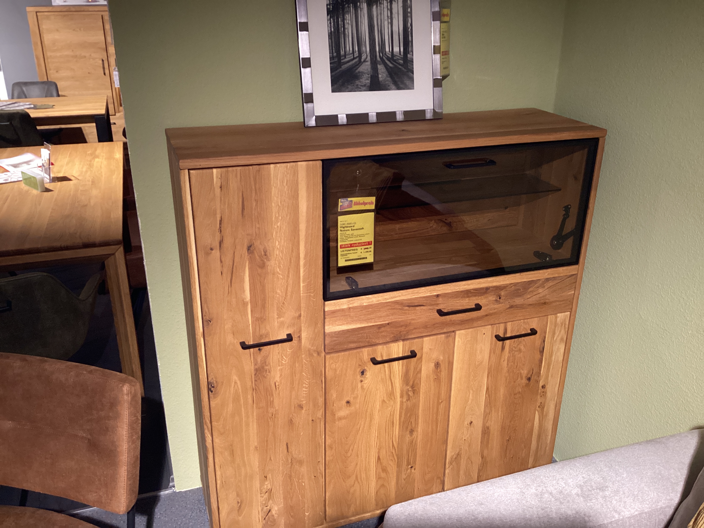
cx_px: 352
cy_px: 264
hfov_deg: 58.4
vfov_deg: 45.4
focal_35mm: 31
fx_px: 630
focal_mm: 3.3
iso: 320
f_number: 2.4
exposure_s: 1/50
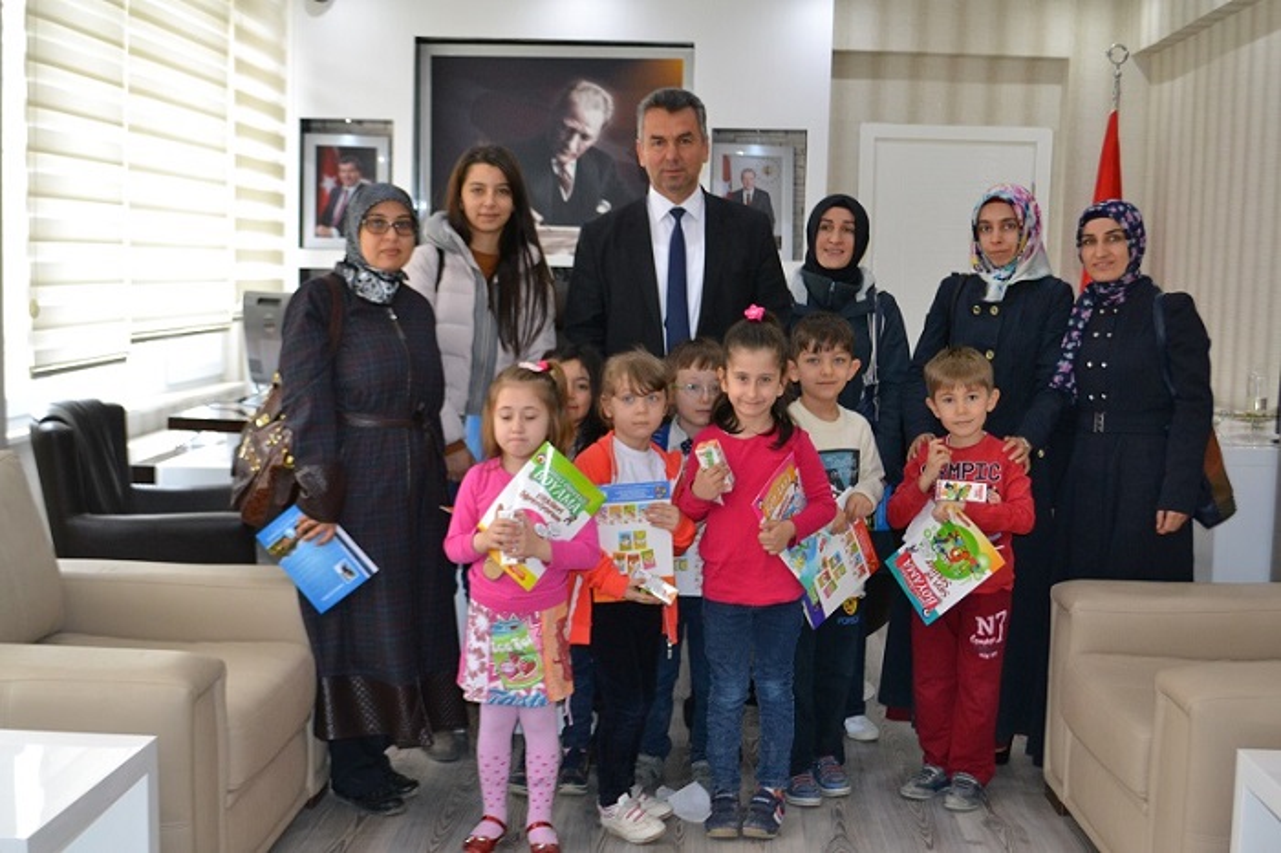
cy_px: 426
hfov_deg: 45.0
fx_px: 1547
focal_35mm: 44
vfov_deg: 30.8
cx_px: 640
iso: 1100
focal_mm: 29
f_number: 4.5
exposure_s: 1/60
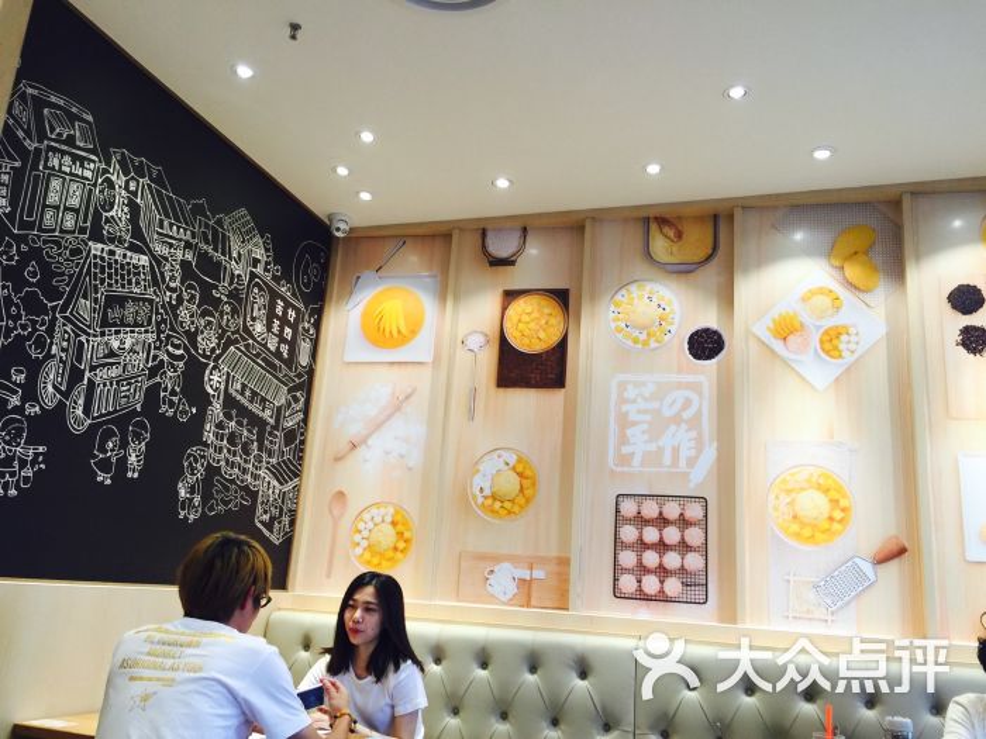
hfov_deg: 61.7
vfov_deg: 48.2
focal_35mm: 29
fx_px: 826
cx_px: 493
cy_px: 370
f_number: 2.2
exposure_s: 1/30
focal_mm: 4.15
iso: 32
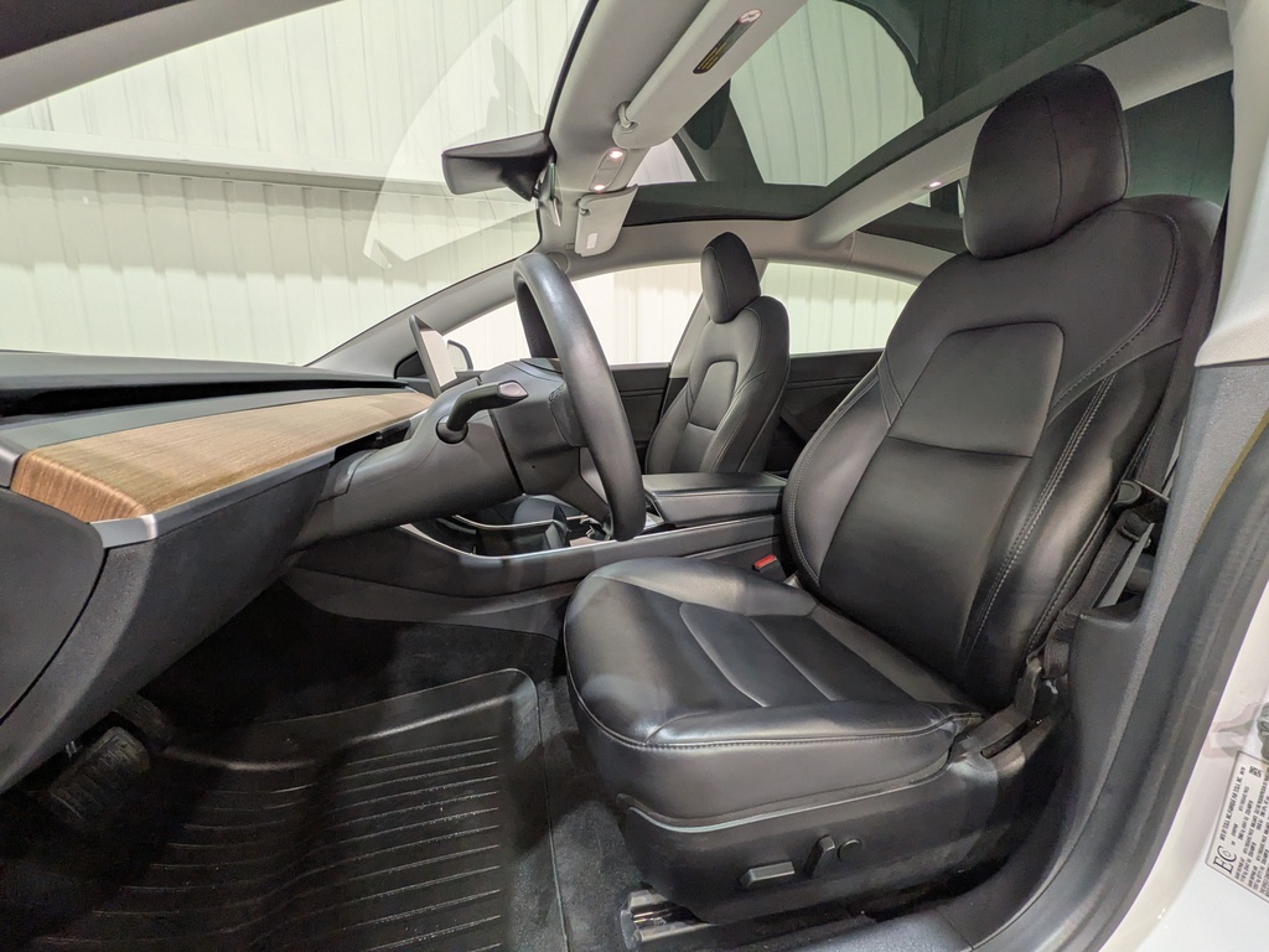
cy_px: 476
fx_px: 513
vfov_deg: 85.7
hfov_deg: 102.1
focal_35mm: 14
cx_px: 634
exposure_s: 1/50
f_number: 2.2
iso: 118
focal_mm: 1.83
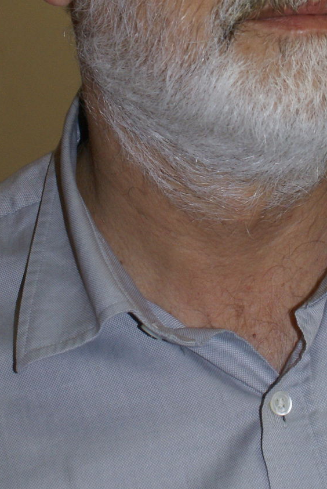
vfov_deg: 15.4
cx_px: 251
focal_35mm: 130
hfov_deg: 10.5
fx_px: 1770
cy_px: 3
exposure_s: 1/60
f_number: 5.6
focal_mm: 35
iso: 400
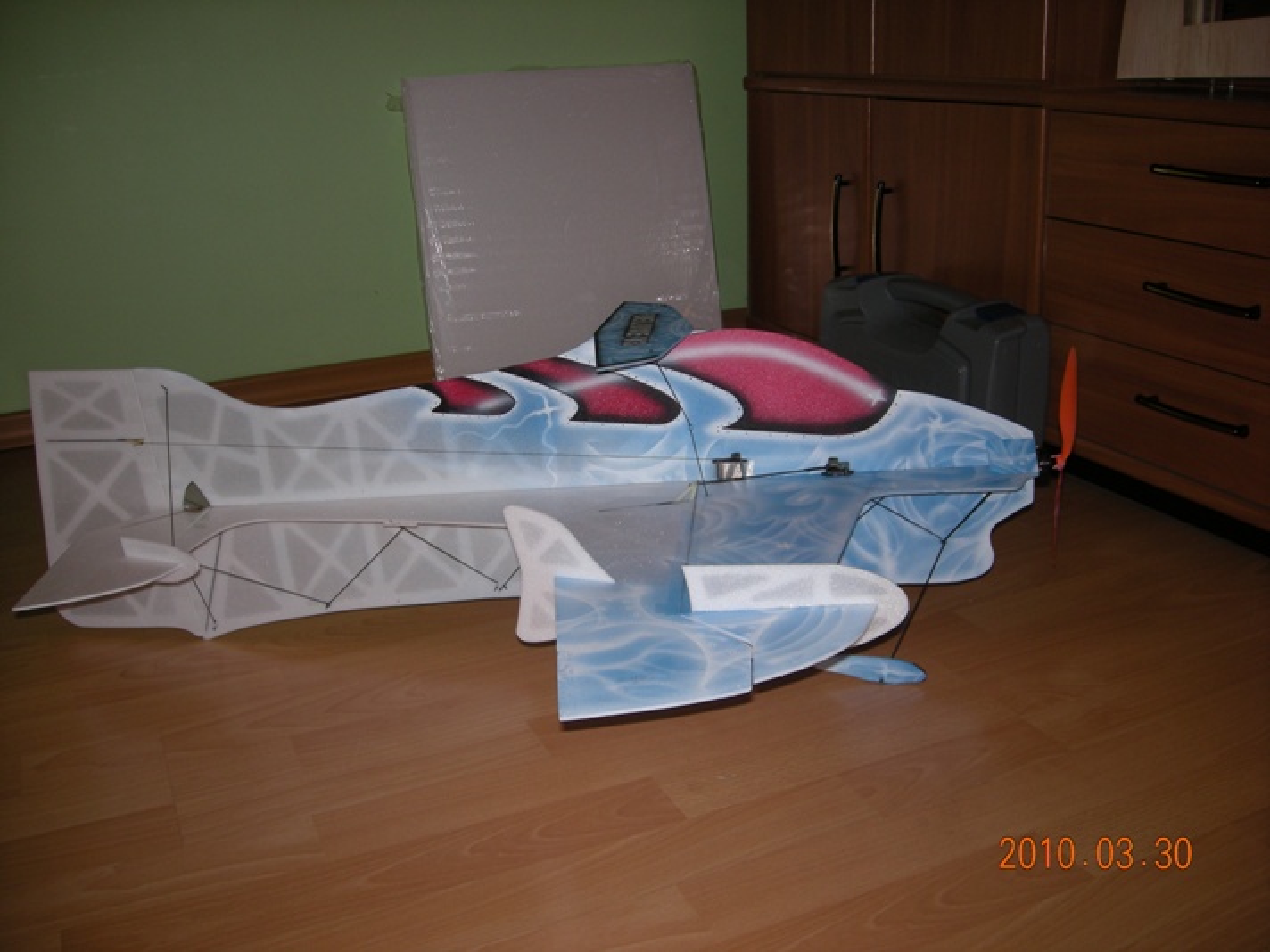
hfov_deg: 52.6
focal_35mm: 35
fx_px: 1284
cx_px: 635
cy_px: 476
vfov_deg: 40.7
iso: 64
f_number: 2.8
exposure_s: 1/60
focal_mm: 5.7
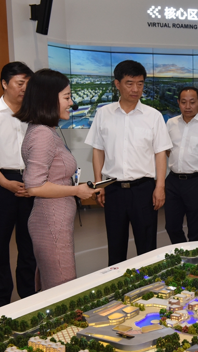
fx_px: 532
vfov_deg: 36.6
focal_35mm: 57
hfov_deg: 20.1
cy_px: 176
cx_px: 222
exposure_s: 1/60
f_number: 8
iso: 1250
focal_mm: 36
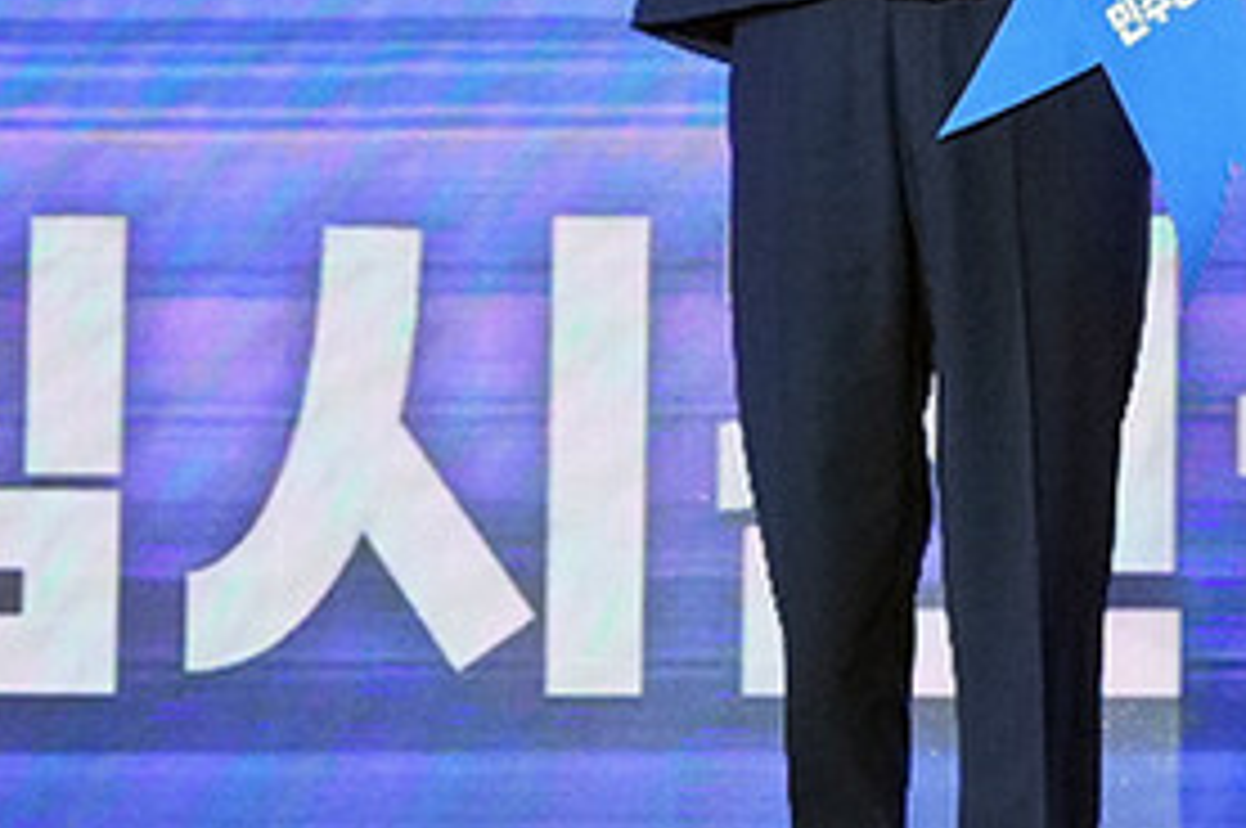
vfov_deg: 11.4
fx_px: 4079
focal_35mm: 118
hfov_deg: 15.9
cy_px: -72
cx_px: 1867
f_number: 9
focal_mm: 34
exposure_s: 1/160
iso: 3200
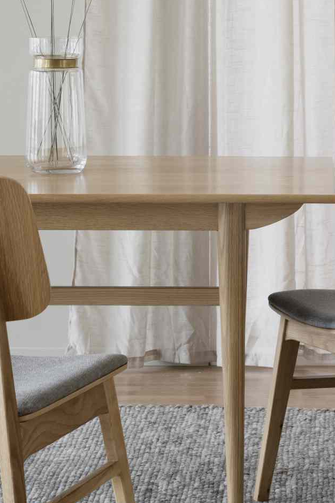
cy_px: 95
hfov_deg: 9.2
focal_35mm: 149
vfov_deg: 13.7
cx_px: 252
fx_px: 2081
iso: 200
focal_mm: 70
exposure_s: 1/4
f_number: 9
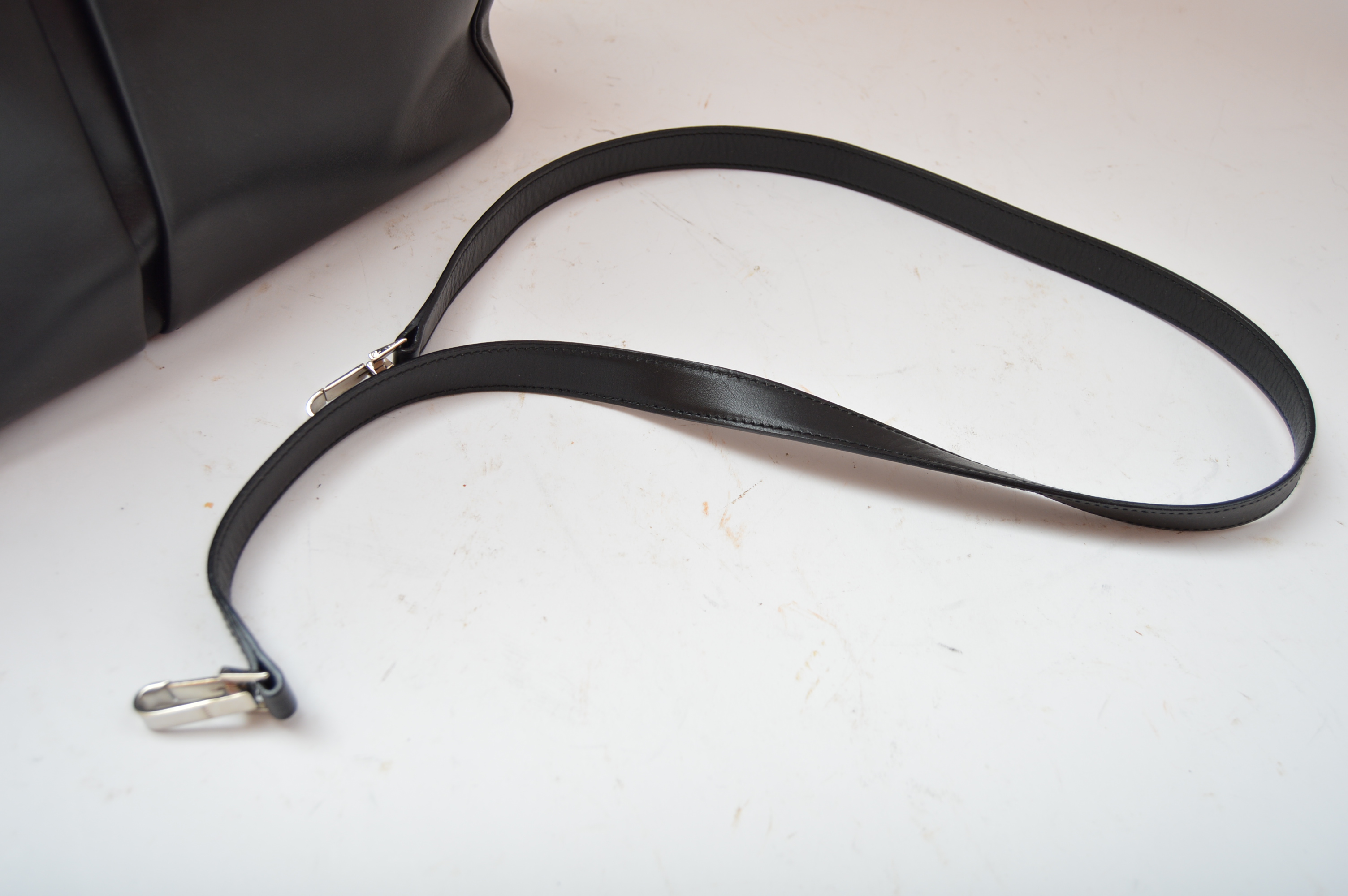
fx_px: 1291
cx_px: 674
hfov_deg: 55.1
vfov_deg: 38.3
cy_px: 448
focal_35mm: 34
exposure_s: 1/200
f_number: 3.8
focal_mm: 23
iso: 200
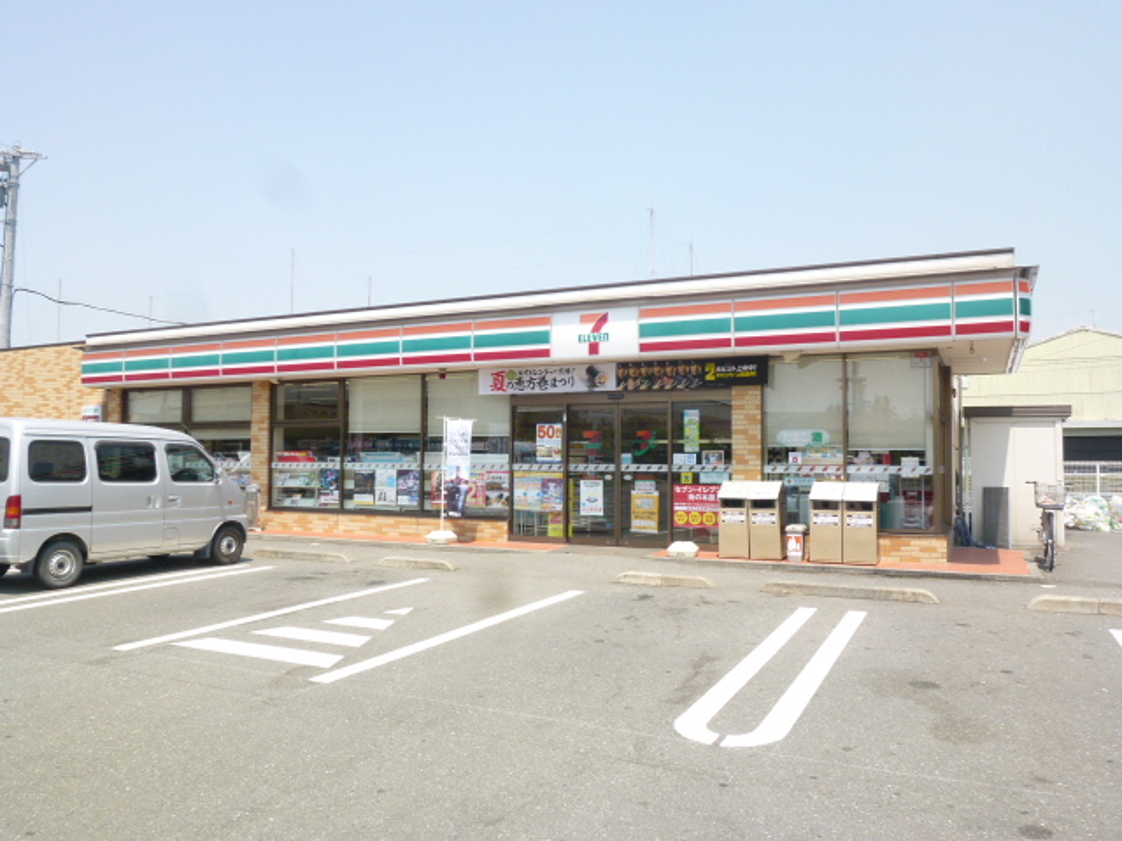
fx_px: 843
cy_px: 420
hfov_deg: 67.3
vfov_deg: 53.1
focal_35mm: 26
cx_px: 561
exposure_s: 1/400
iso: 100
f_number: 4.5
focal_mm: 4.7
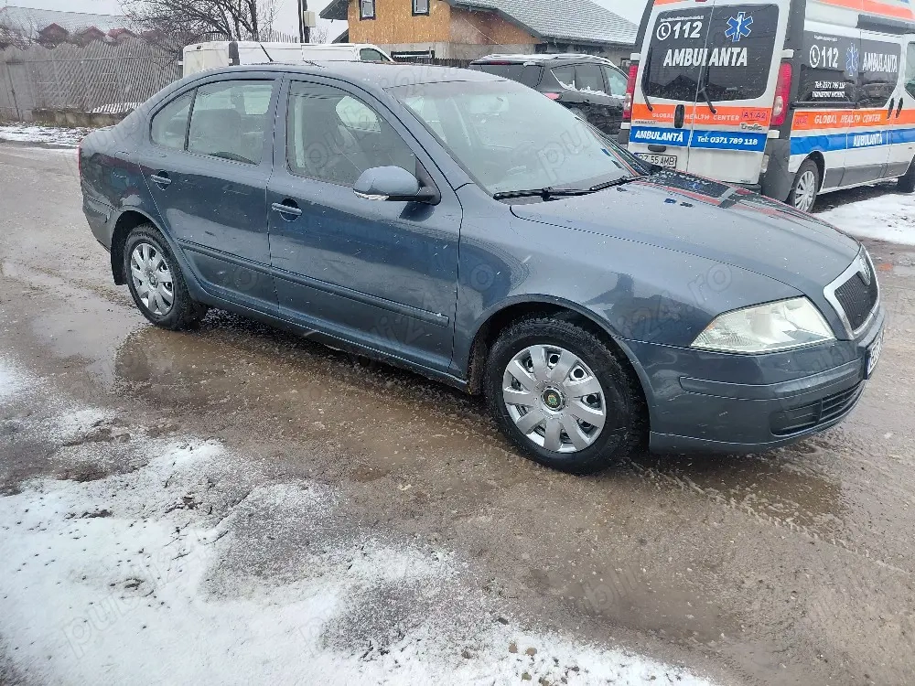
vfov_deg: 54.9
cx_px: 458
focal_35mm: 25
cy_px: 343
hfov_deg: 69.4
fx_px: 661
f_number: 1.8
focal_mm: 4.69
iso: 50
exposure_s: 1/323
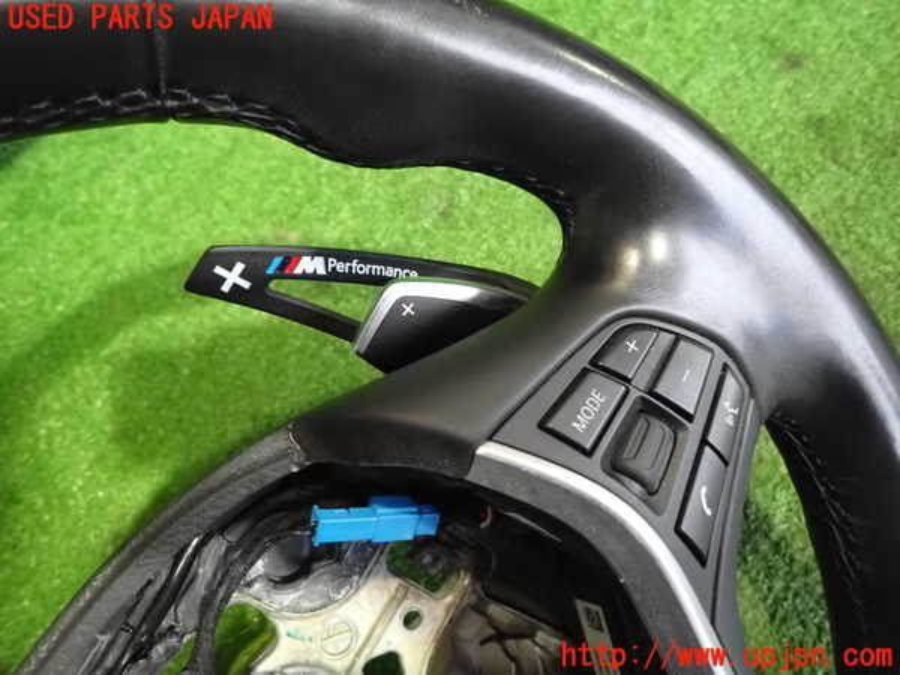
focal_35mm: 25
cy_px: 338
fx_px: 650
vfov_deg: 54.9
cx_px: 450
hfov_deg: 69.4
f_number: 2
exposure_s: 1/80
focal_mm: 4.5
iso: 1600
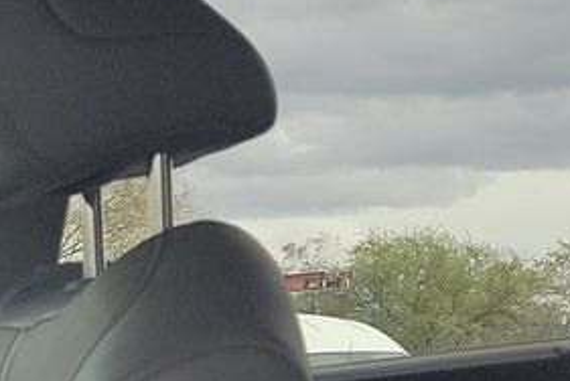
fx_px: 2251
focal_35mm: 142
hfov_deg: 11.7
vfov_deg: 8.7
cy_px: 957
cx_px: -813
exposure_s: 1/124
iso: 50
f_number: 1.8
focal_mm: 6.7
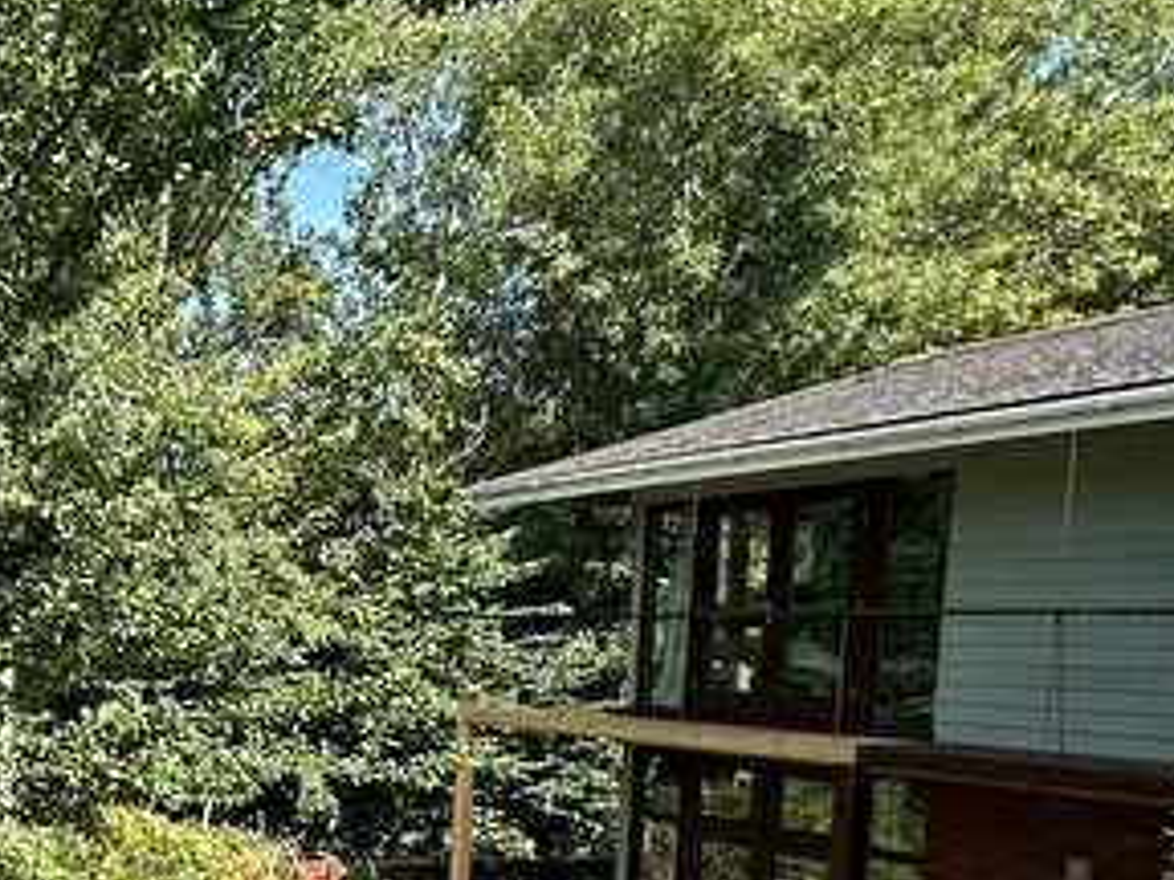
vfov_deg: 40.0
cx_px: -90
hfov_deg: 43.2
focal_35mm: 34
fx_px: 1153
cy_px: 715
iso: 40
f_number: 2.2
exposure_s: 1/629
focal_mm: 2.22
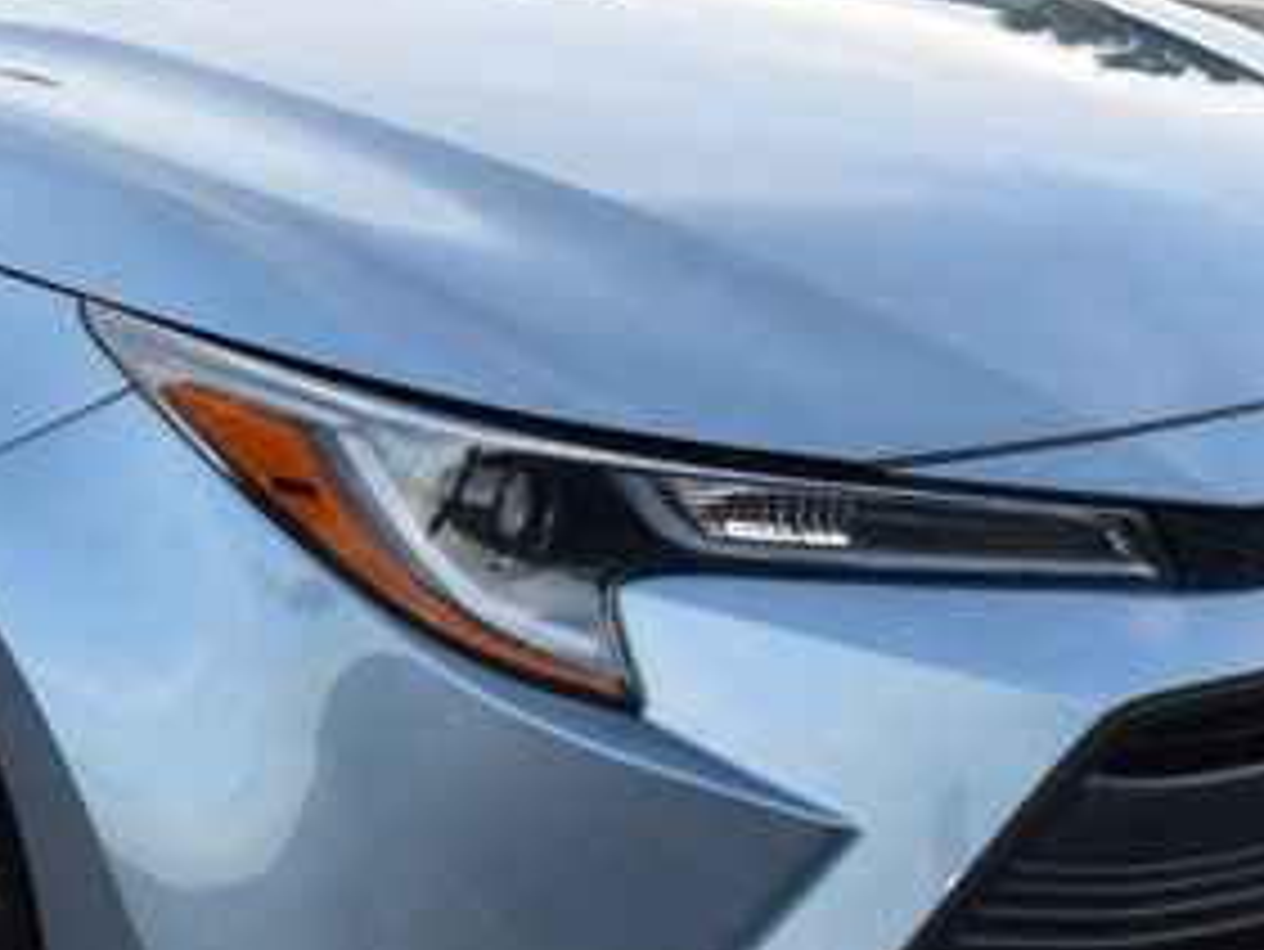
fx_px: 6137
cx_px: -670
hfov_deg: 11.3
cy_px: 356
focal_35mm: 168
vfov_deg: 8.8
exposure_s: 1/60
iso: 400
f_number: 8
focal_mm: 32
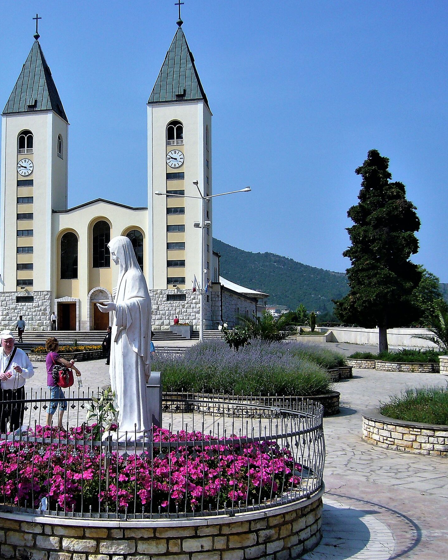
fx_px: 762
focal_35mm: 46
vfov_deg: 40.3
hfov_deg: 32.4
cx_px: 133
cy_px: 279
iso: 100
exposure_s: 1/800
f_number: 5.6
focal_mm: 5.8
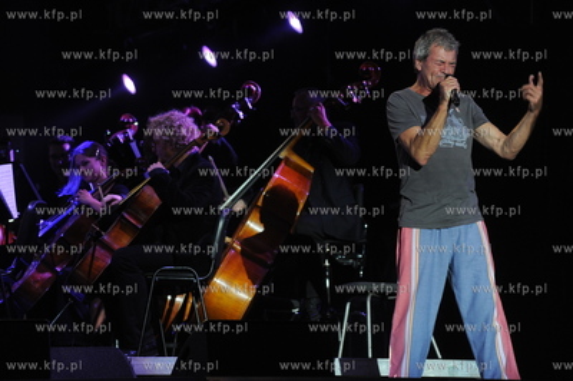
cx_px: 286
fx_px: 2942
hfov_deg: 11.1
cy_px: 190
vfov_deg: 7.4
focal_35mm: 185
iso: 1600
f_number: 5
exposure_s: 1/125
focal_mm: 185
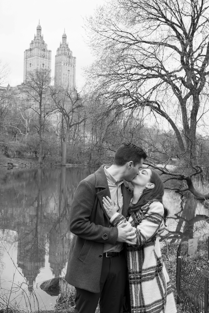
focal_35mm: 41
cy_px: 156
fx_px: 357
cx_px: 104
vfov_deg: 47.4
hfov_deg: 32.6
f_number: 8
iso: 800
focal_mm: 41
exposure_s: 1/160
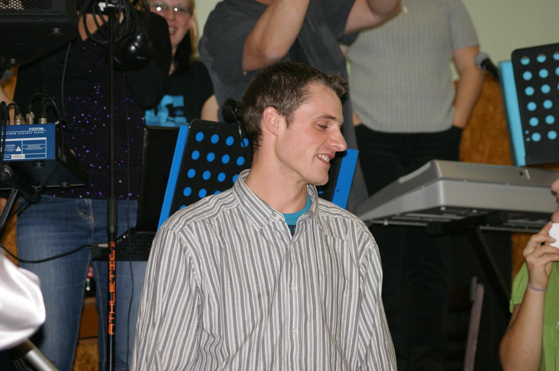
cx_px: 280
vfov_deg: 11.4
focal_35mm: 120
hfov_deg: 17.1
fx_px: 1861
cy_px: 186
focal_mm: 80
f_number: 4
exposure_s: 1/125
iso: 400
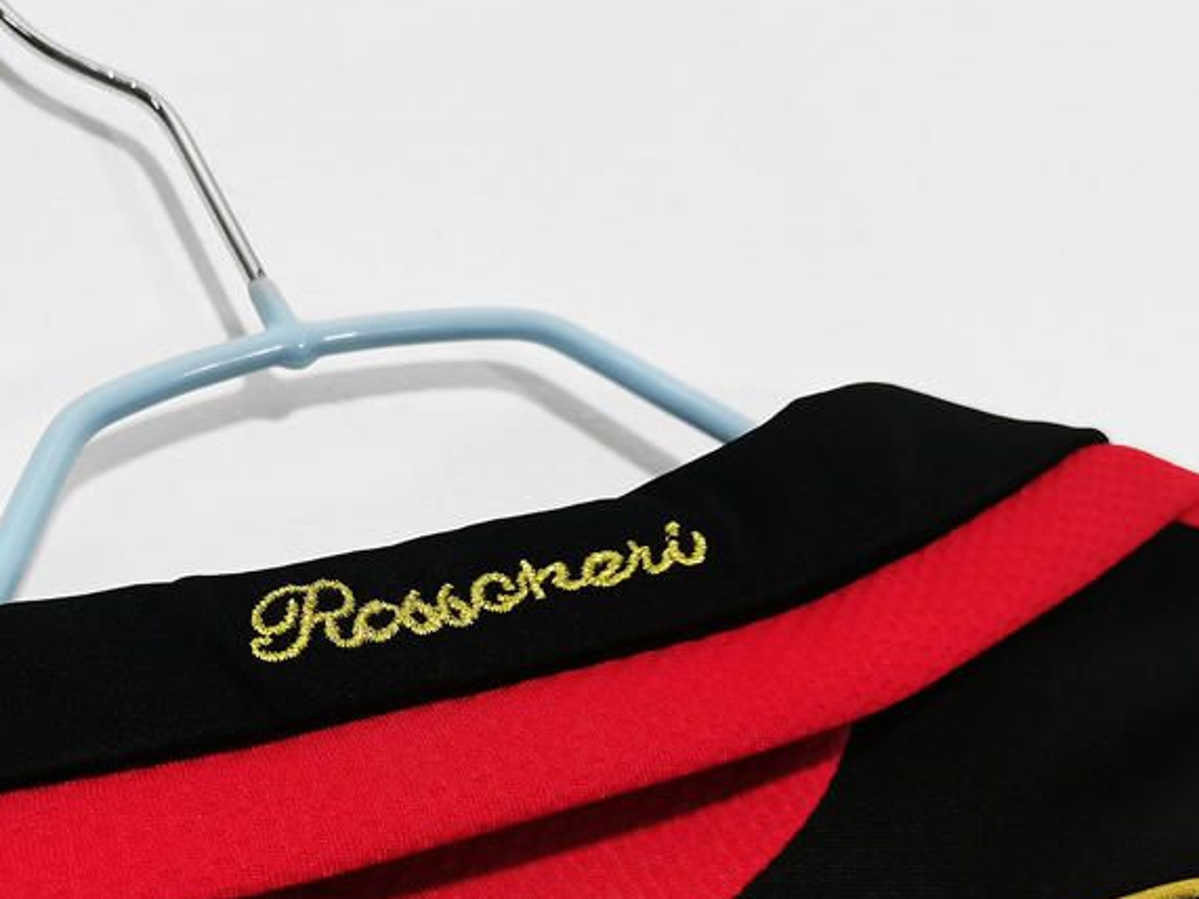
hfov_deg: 35.9
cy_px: 681
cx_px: 286
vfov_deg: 27.6
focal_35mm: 52
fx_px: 1801
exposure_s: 1/50
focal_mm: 5.58
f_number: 1.8
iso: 160
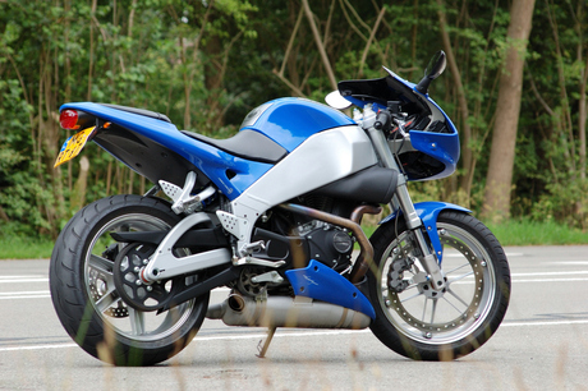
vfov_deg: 6.8
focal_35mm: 202
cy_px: 196
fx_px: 3305
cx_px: 294
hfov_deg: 10.2
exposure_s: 1/125
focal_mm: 135
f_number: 8
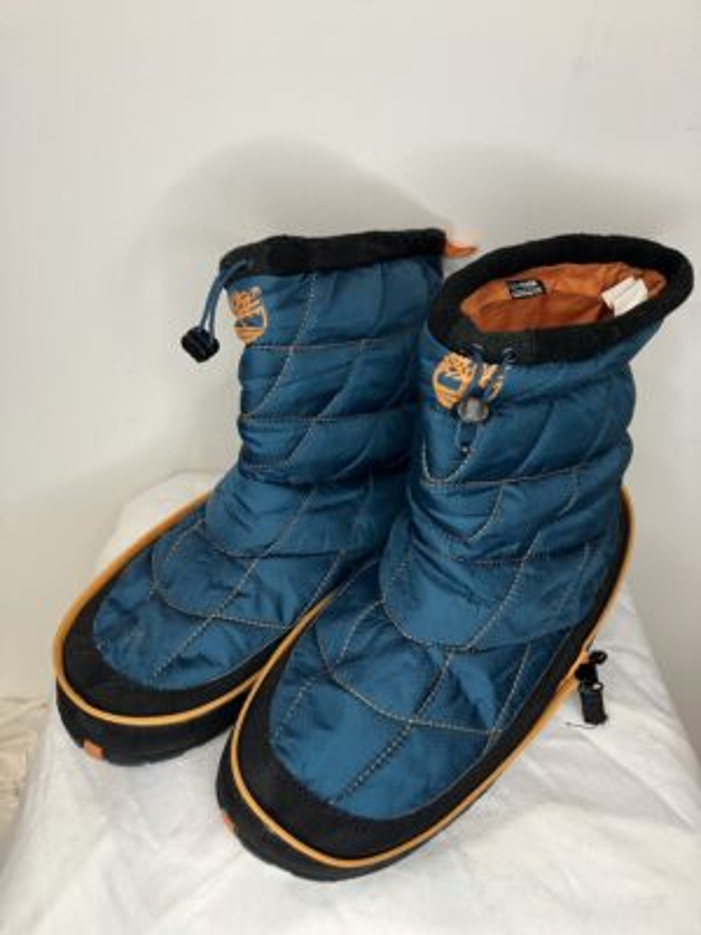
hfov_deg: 49.7
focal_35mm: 28
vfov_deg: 63.4
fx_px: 756
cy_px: 468
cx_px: 350
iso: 100
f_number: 1.8
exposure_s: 1/50
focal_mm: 3.99
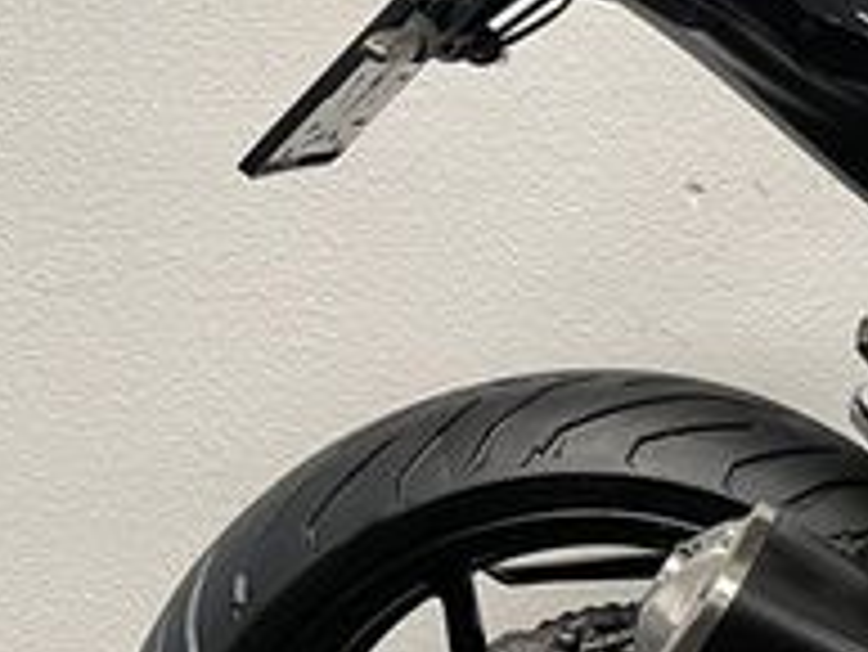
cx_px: 1345
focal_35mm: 86
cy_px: 265
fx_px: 2158
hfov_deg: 19.5
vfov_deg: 17.2
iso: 80
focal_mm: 5.1
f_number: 1.6
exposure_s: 1/50
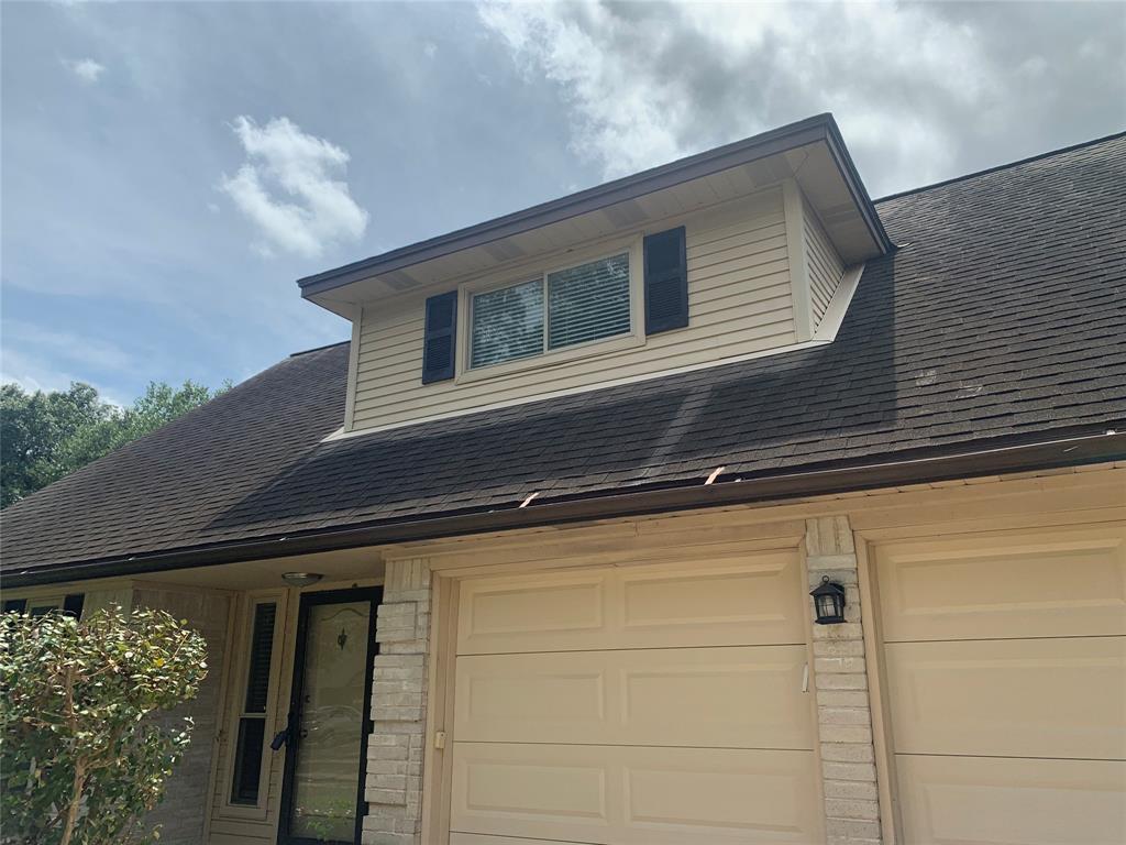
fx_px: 846
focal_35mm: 26
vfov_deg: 53.1
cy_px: 422
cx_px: 563
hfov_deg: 67.3
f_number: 1.8
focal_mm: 4.25
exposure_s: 1/2833
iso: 25
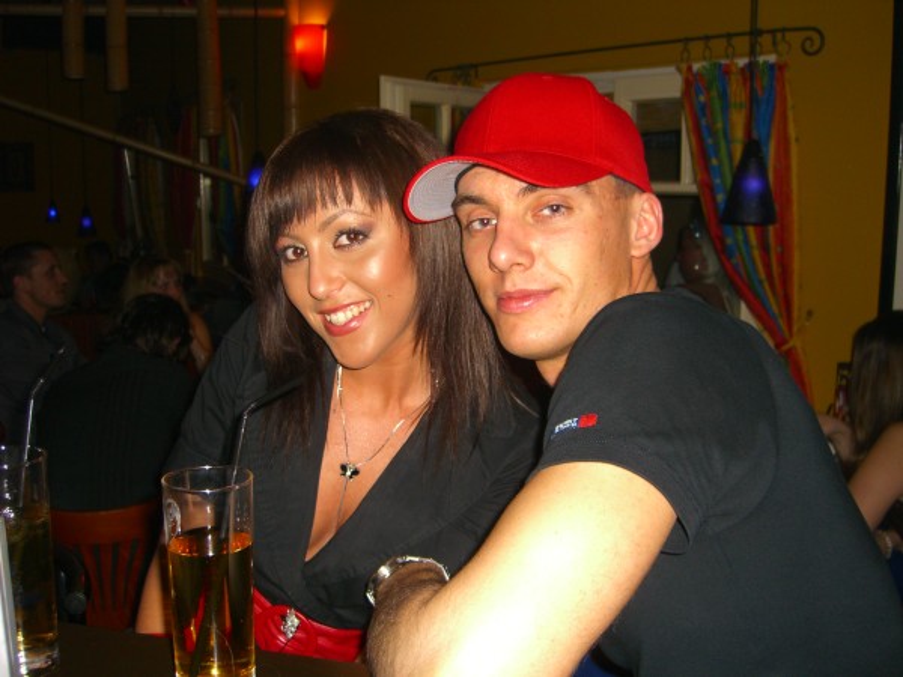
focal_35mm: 38
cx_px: 452
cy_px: 338
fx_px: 991
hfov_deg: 49.0
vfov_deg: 37.7
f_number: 2.8
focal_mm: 7.9
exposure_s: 1/60
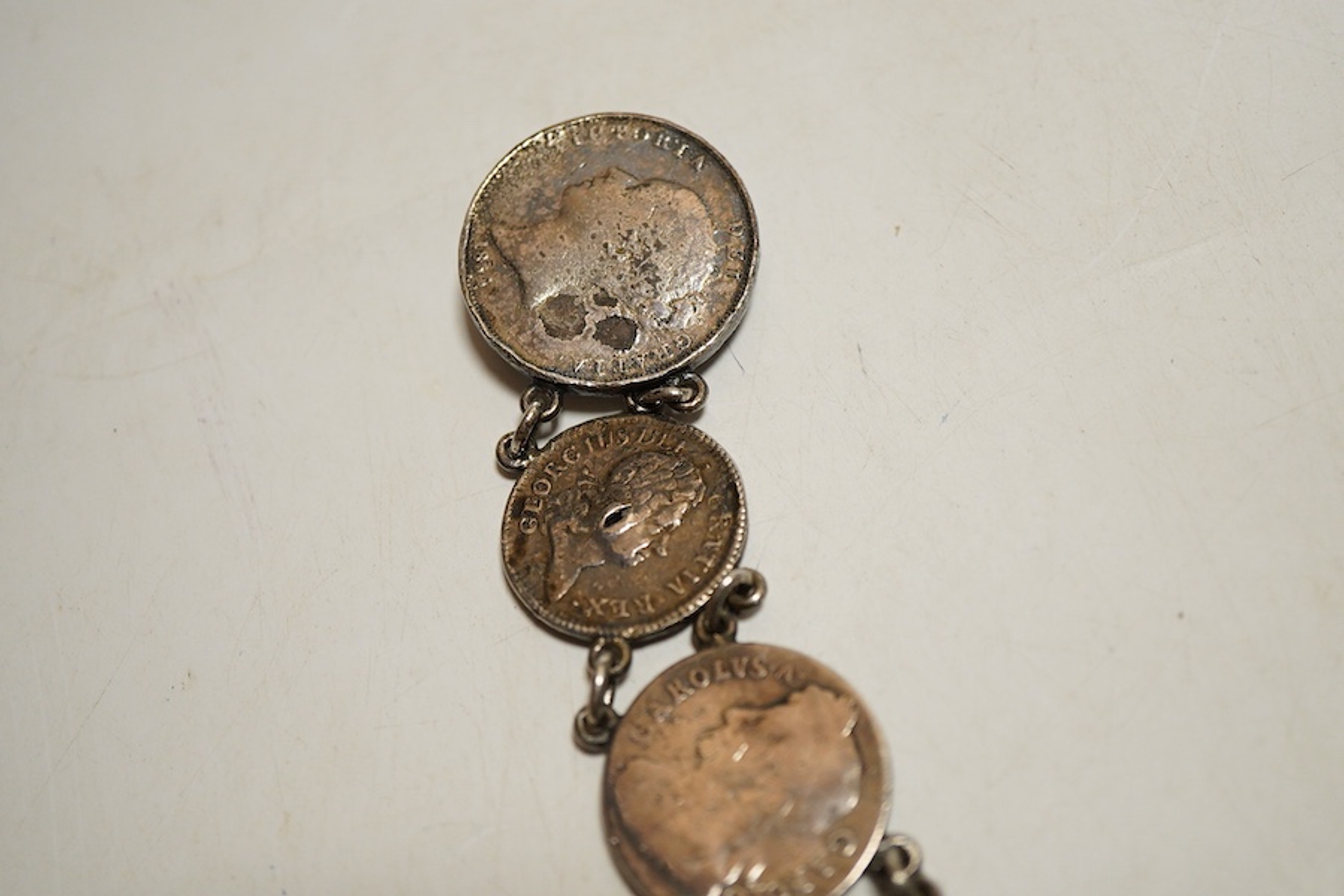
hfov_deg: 43.6
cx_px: 672
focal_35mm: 45
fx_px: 1680
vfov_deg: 29.9
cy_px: 448
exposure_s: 1/125
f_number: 3.5
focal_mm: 30
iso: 1250
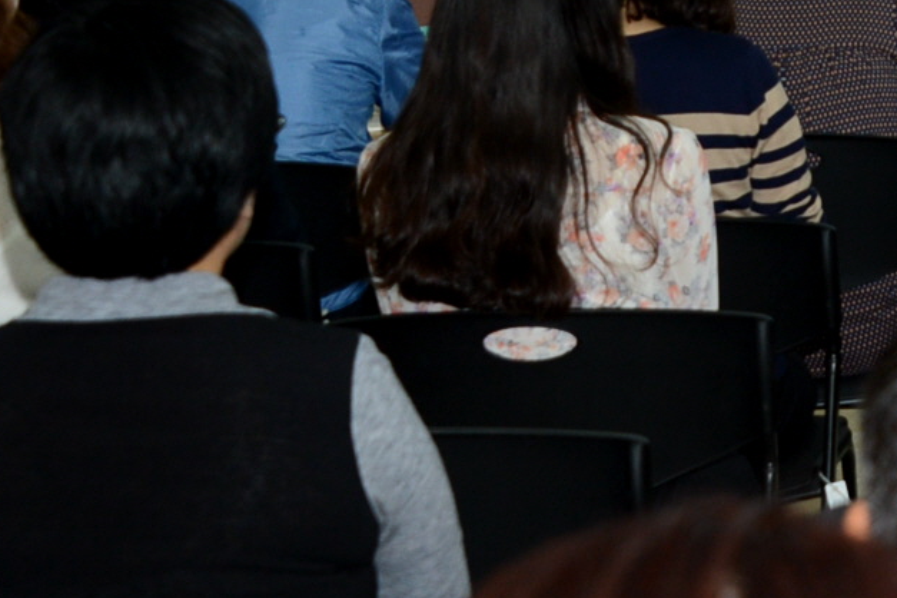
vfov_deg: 6.3
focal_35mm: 216
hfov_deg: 9.1
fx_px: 5382
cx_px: 1628
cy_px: -236
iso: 800
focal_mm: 55
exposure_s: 1/60
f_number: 7.1
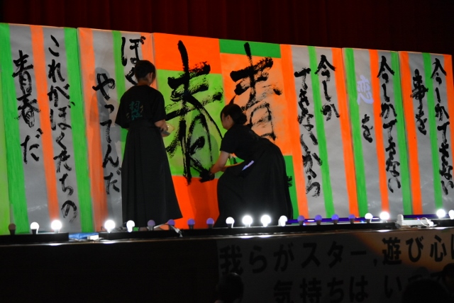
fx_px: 1628
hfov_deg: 15.9
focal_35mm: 129
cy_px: 152
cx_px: 227
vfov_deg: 10.7
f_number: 4.5
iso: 3200
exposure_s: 1/200
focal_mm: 86
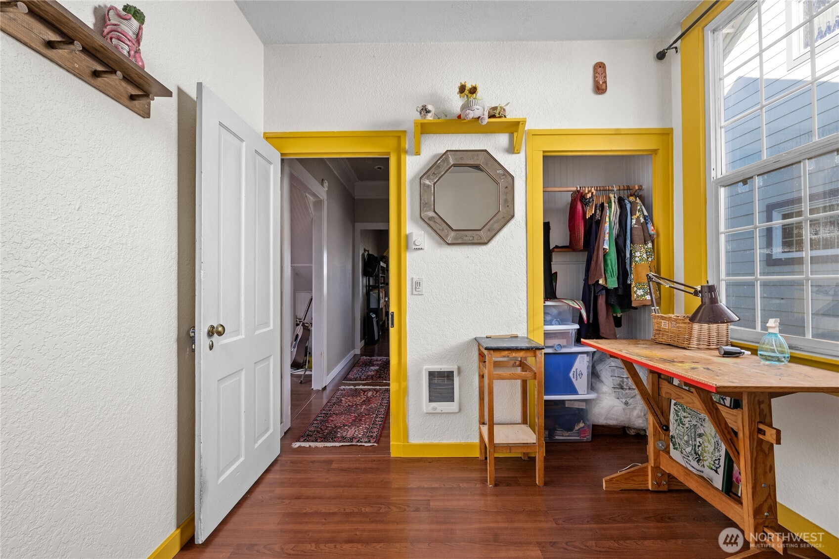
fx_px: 326
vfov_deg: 81.2
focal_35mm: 14
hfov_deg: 104.3
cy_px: 280
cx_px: 420
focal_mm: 14
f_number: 9
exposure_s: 1/8
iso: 400
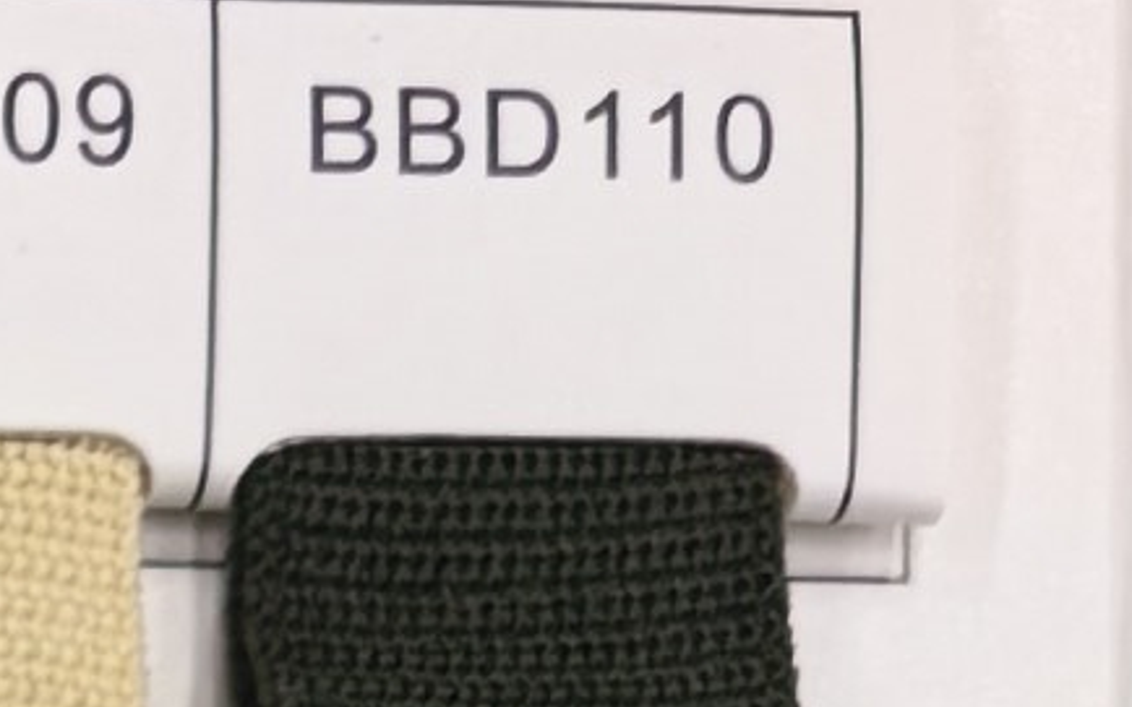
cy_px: 4912
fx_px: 7402
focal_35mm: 240
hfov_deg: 7.6
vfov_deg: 4.0
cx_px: -2350
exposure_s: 1/162
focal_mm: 8.5
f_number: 2
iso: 50
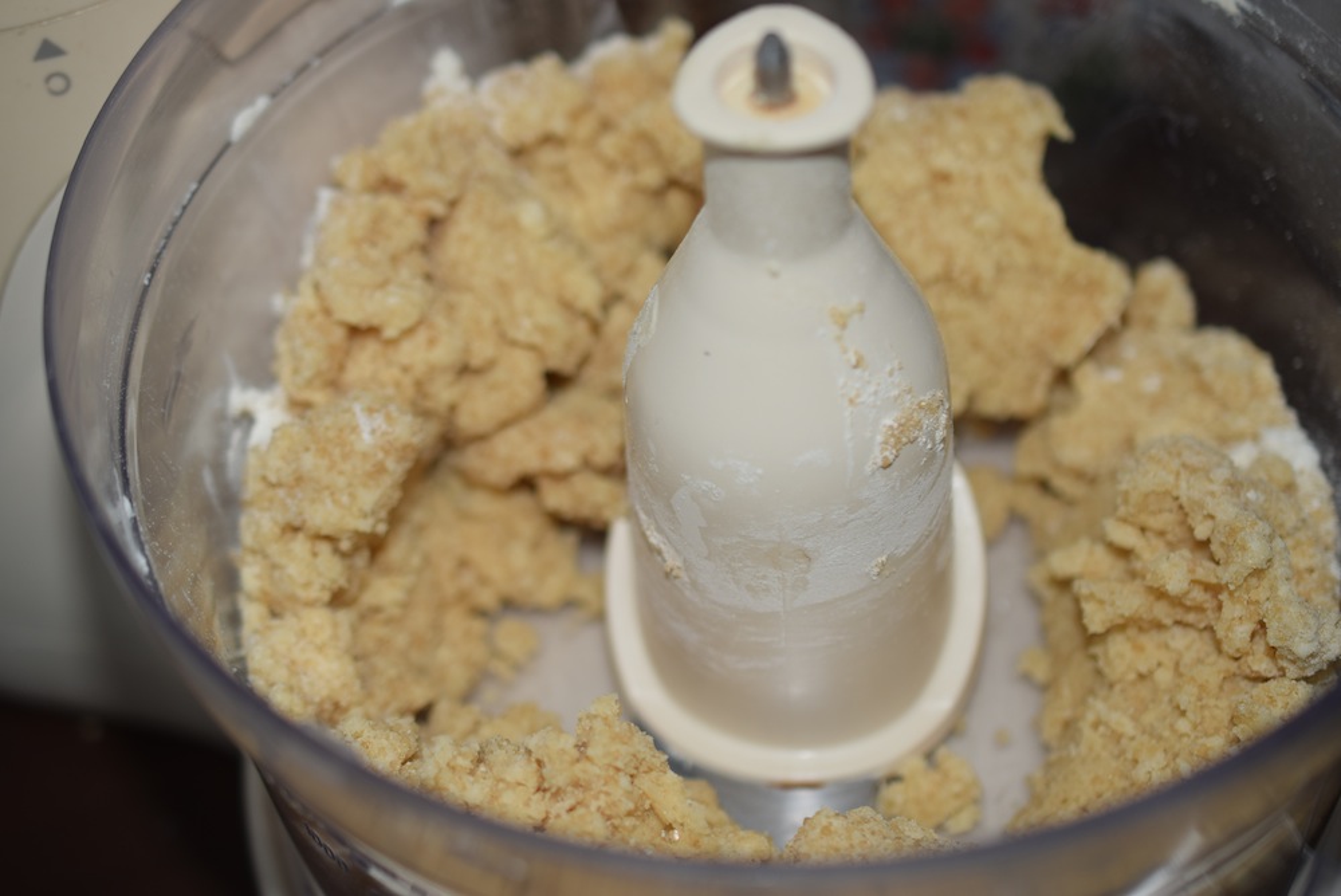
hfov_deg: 33.4
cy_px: 448
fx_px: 2236
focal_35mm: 60
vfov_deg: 22.7
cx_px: 670
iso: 110
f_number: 3
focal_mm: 40
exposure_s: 1/60
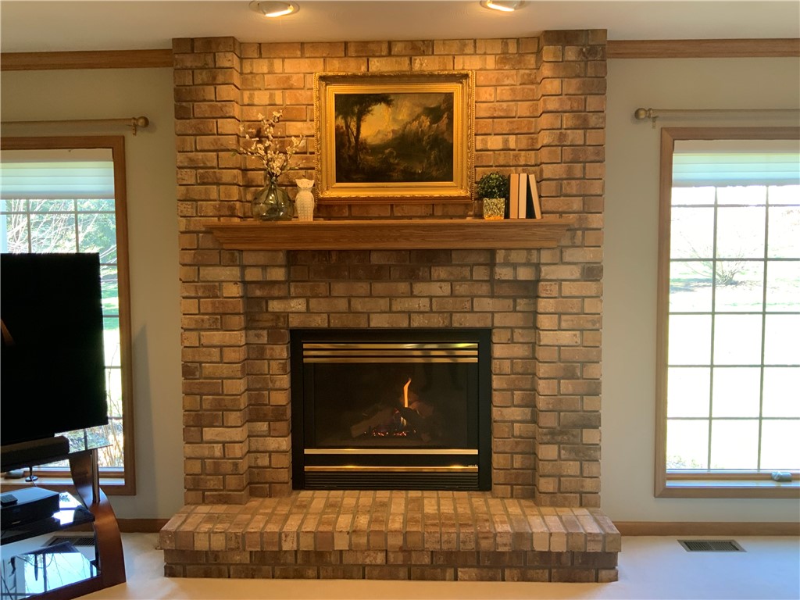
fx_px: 670
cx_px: 400
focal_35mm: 29
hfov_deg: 61.7
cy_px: 300
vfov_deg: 48.2
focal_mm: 3
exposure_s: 1/60
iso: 125
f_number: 1.8
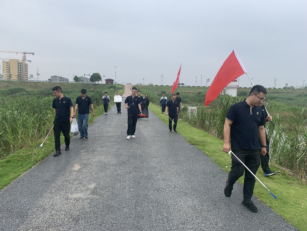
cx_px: 154
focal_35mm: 26
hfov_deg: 67.3
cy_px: 116
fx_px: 231
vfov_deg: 53.1
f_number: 1.8
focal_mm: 4.25
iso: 25
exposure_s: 1/1076
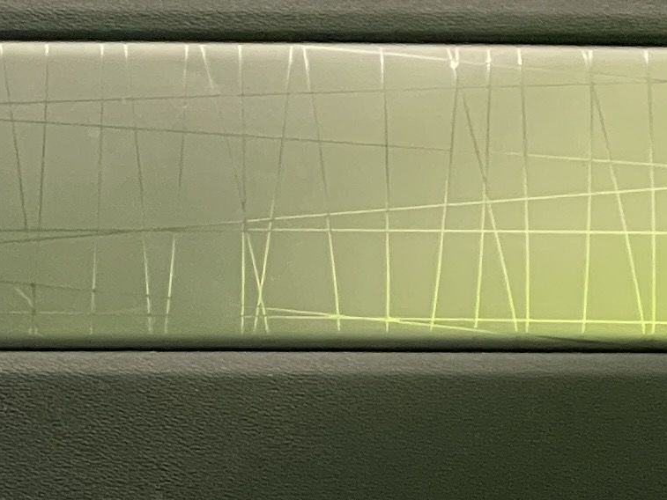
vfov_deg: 5.3
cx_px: -1002
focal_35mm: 277
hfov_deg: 6.7
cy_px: 641
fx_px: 5338
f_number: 2
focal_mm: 6
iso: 320
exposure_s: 1/50
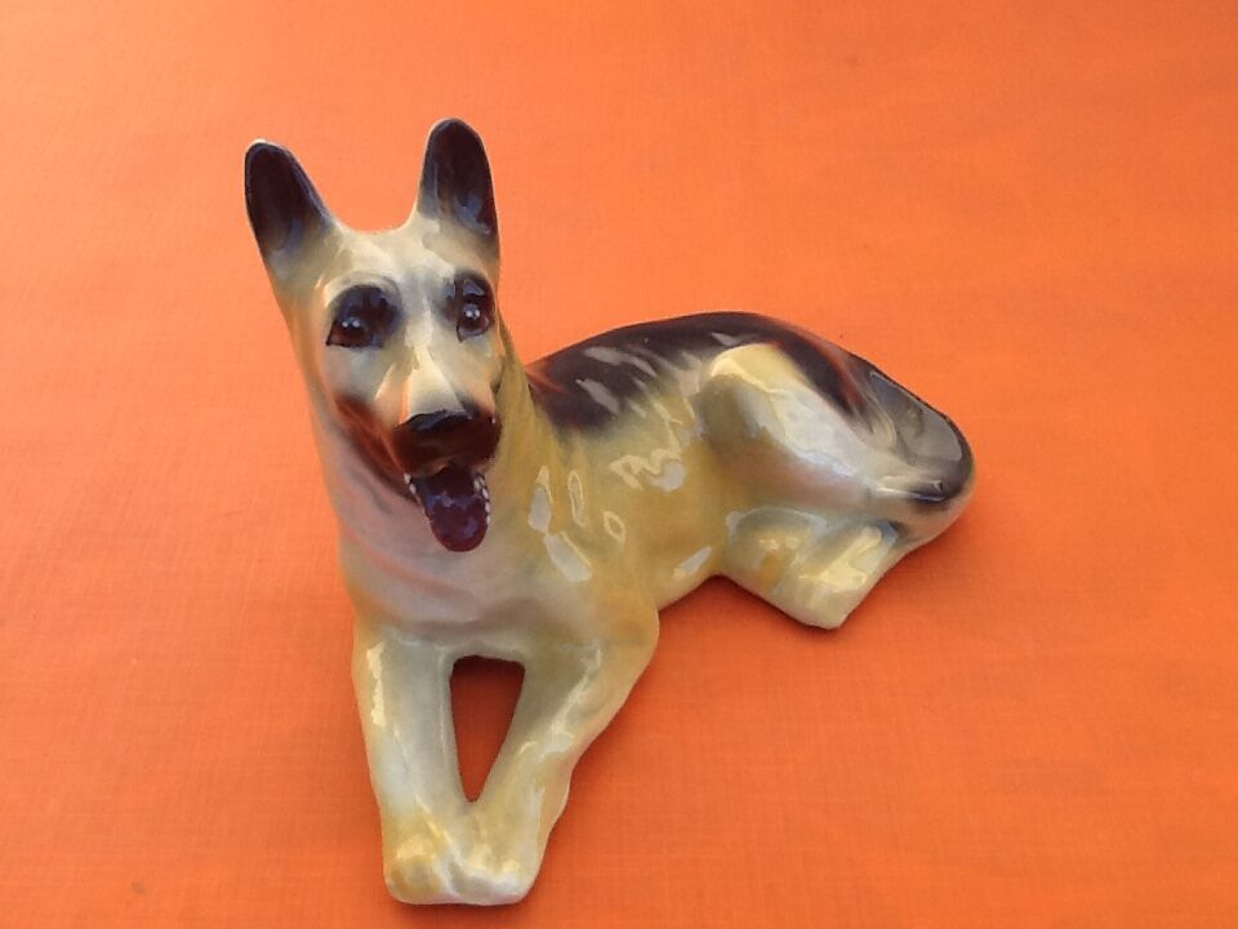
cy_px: 464
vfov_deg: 32.9
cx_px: 619
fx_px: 1574
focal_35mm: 44
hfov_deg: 42.9
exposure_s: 1/486
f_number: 2.4
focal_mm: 2.03
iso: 40
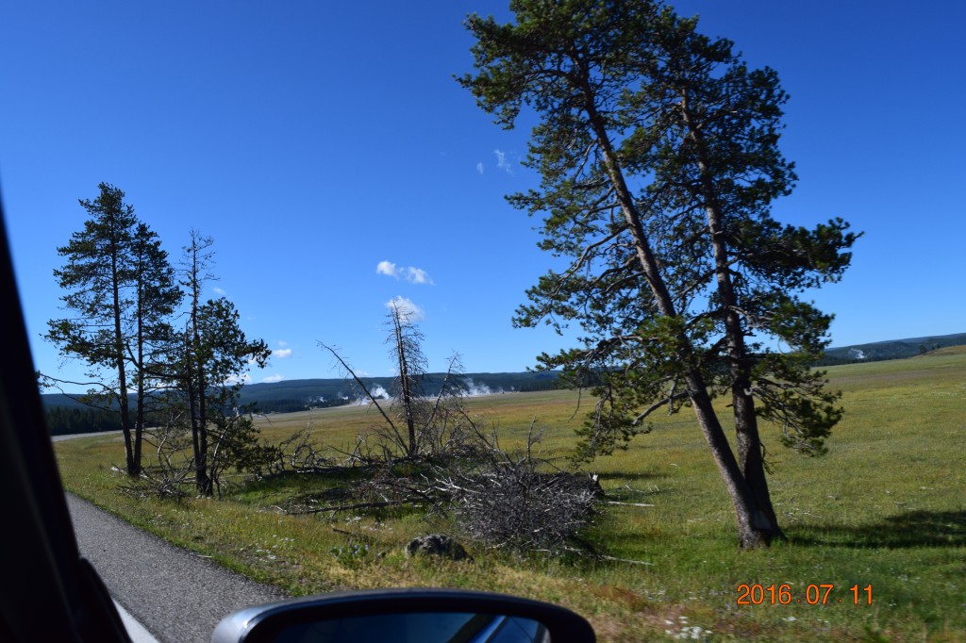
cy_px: 322
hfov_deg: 67.4
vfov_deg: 47.9
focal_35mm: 27
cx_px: 483
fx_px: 724
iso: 360
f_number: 11
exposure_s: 1/500
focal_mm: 18
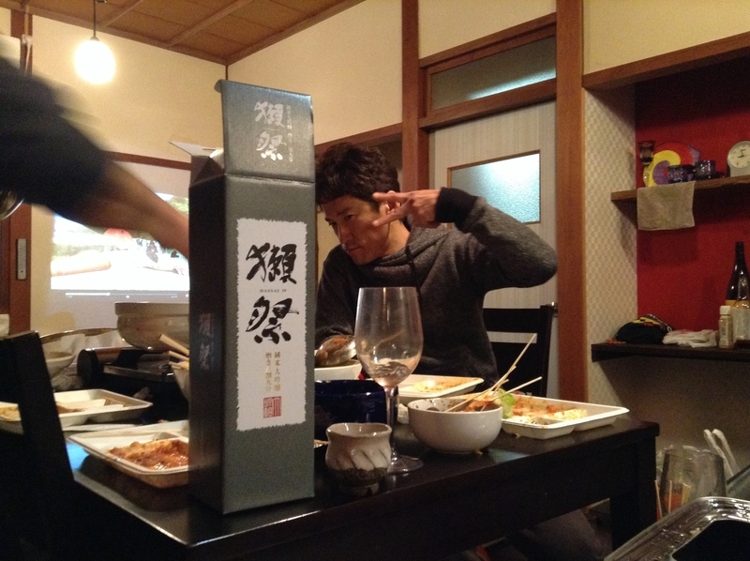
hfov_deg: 55.4
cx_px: 375
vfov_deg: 42.9
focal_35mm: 33
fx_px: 714
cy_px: 280
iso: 320
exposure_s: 1/15
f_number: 2.4
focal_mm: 3.3
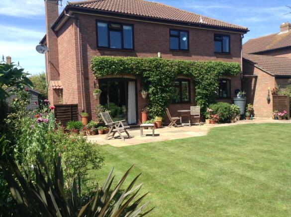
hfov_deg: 55.4
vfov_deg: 42.8
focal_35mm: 33
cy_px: 108
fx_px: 277
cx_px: 146
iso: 32
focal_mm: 3.3
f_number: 2.4
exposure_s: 1/630
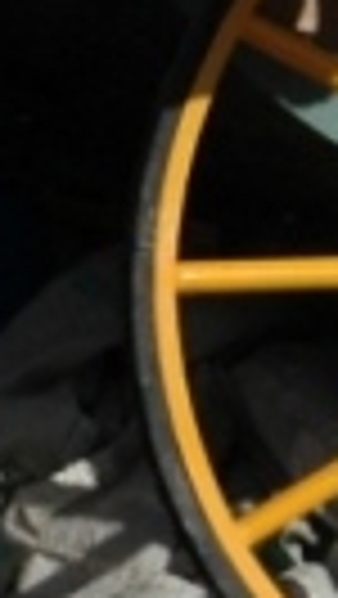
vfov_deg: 4.6
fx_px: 7363
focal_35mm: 463
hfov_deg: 2.5
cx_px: 2080
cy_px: -454
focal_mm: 40
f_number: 10
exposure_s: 1/400
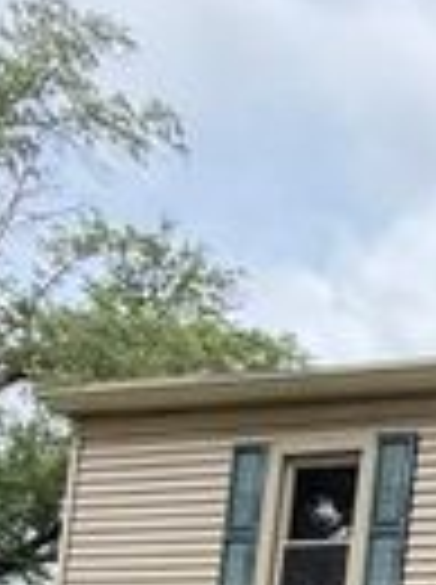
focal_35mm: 72
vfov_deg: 20.1
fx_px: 1213
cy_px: 1037
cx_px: 966
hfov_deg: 14.9
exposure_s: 1/545
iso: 64
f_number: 2.2
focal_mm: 2.22
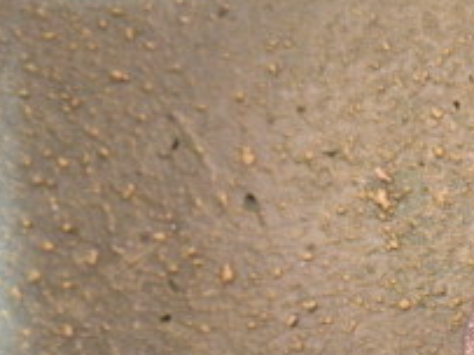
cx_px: 574
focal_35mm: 74
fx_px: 1013
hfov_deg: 23.9
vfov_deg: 19.5
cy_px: 313
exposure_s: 1/8
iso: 250
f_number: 3.1
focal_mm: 5
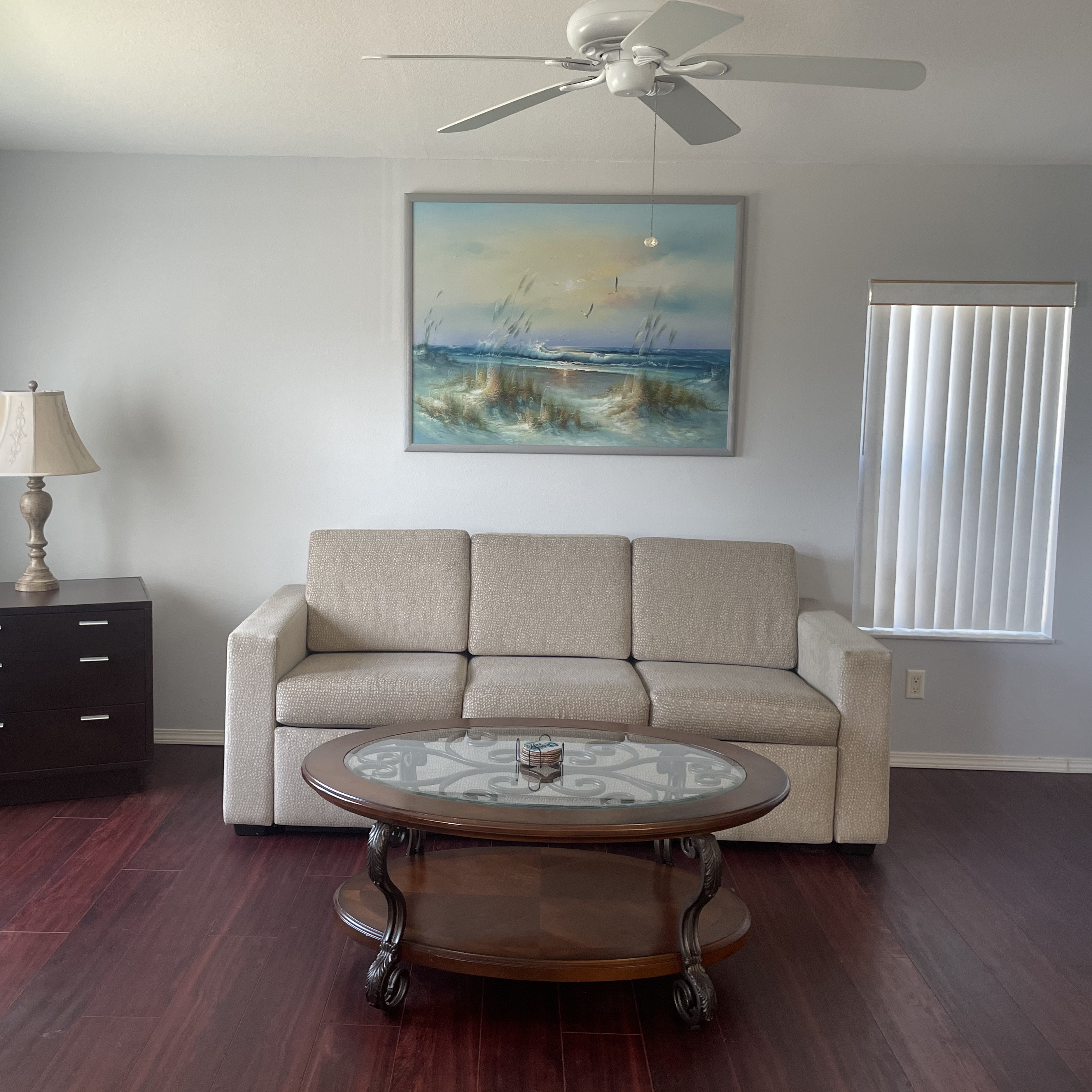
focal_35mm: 33
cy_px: 538
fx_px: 1178
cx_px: 505
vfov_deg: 49.7
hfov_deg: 49.7
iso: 125
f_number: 1.6
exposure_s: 1/120
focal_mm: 4.2
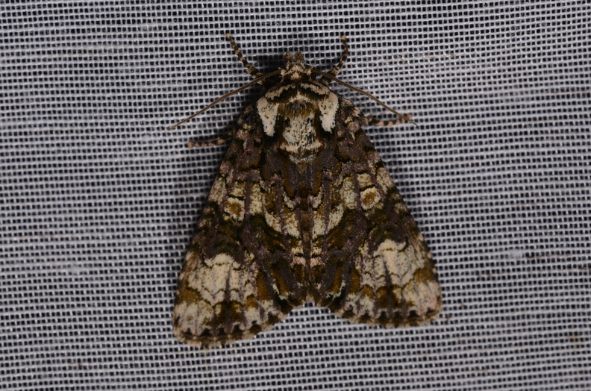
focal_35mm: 128
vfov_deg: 10.7
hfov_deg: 16.1
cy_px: 196
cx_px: 296
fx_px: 2088
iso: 100
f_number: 22
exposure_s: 1/60
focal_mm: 85
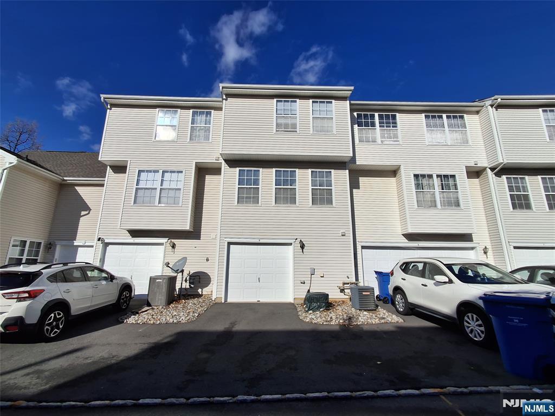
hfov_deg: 94.5
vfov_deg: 78.1
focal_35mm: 16
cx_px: 278
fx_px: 257
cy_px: 208
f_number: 2.2
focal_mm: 1.64
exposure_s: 1/3906
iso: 40
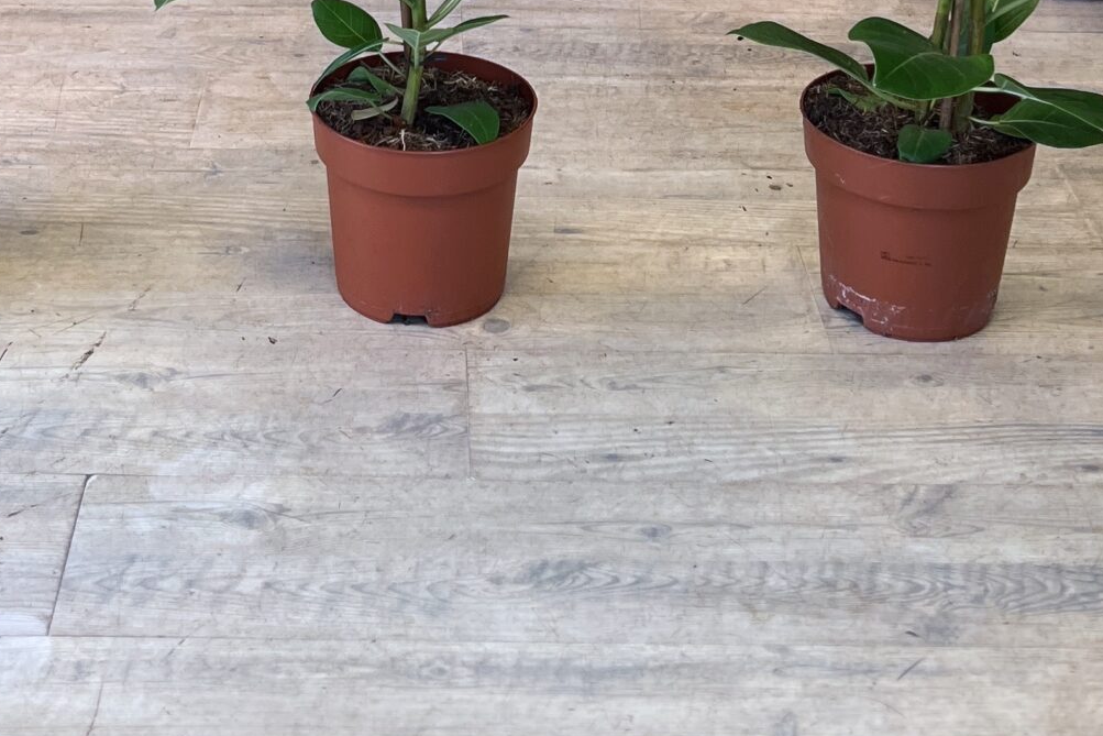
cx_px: 406
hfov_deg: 29.1
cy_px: -342
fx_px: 2114
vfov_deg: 17.8
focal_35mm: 69
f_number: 1.5
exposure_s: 1/50
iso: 80
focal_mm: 5.7
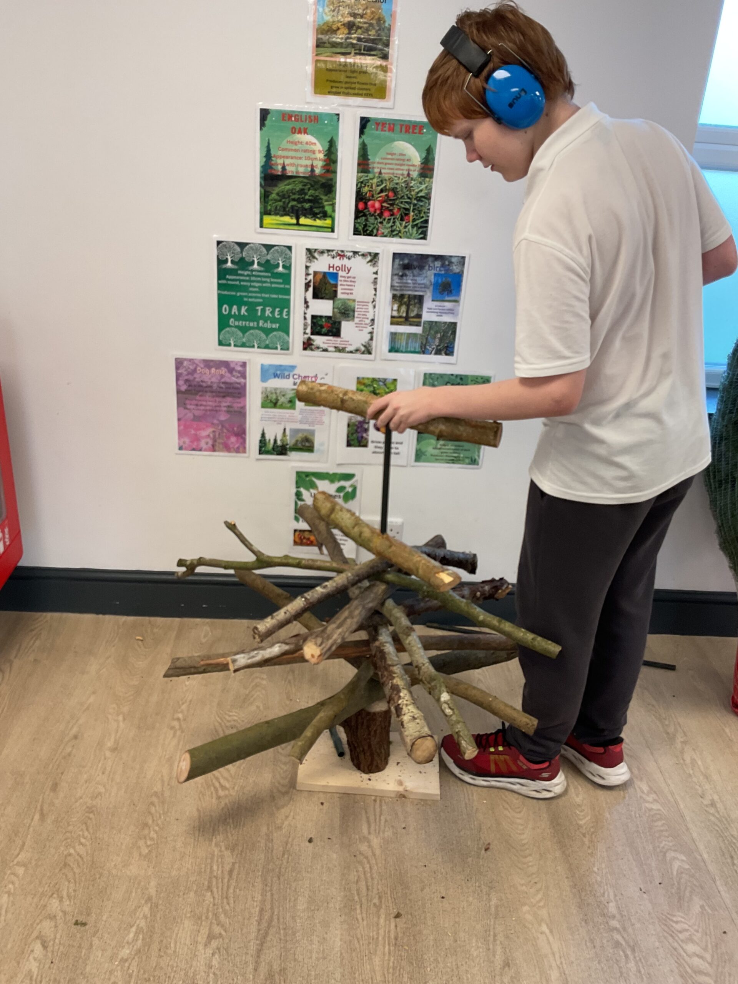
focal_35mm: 29
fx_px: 824
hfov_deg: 48.2
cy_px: 492
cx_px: 369
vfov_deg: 61.7
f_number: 1.8
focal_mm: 3
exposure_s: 1/60
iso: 40
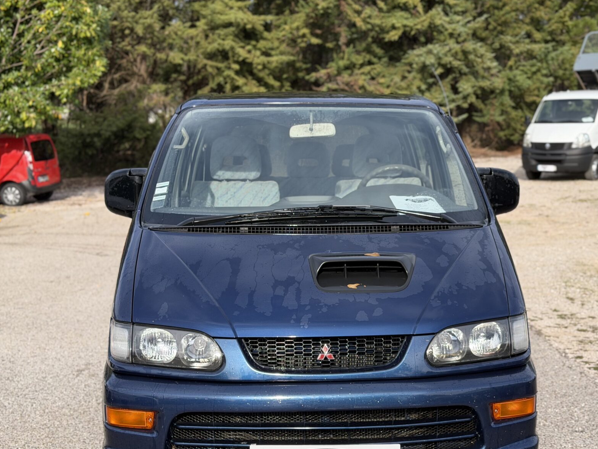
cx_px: 355
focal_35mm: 59
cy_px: 273
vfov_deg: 24.8
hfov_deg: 32.6
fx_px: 1019
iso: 100
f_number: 1.78
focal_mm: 6.76
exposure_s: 1/1838
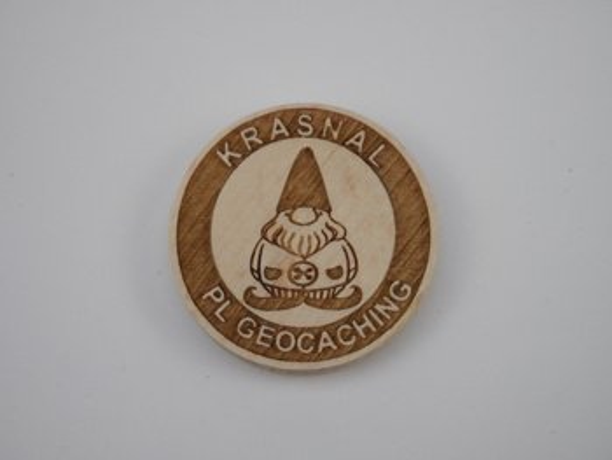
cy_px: 230
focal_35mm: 114
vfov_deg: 13.0
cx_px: 306
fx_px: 2017
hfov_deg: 17.3
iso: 3200
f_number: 6.3
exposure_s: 1/2000
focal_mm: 57
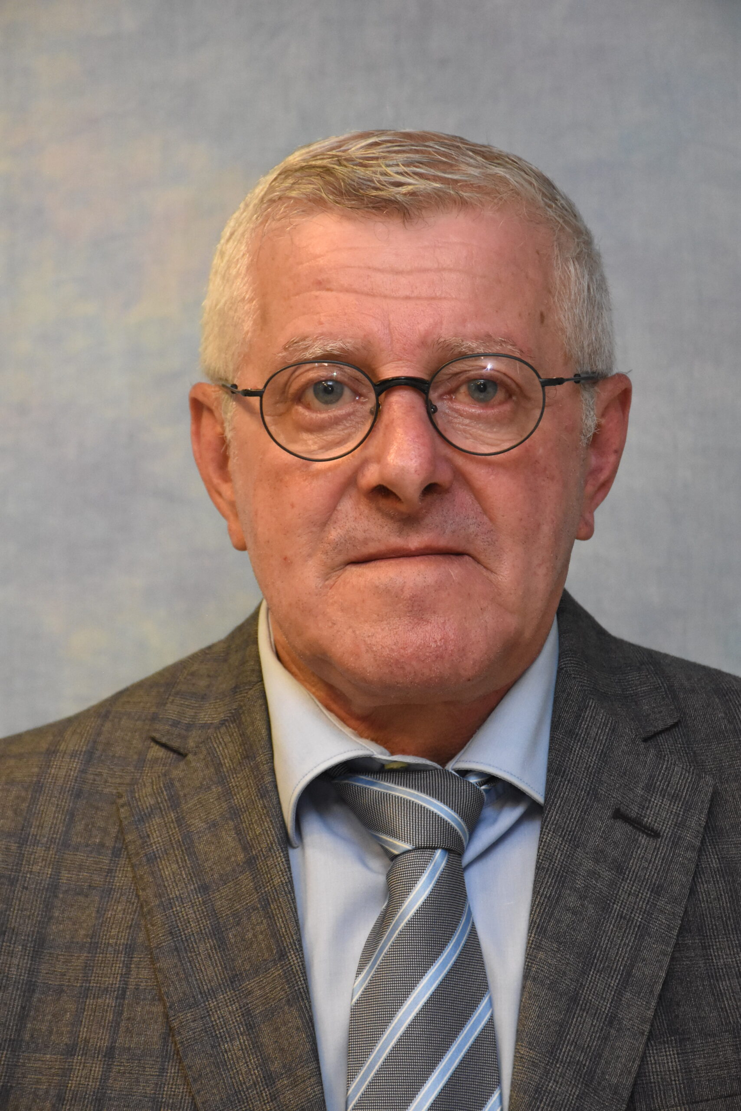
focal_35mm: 158
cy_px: 556
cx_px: 370
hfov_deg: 8.7
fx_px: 4860
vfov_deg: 13.0
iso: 3200
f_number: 7.1
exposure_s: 1/125
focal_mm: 105
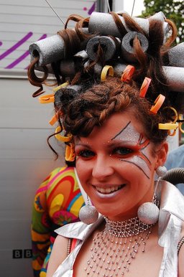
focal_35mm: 57
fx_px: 439
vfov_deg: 35.1
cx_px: 92
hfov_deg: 23.7
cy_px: 138
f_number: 8
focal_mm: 38
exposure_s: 1/250
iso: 800
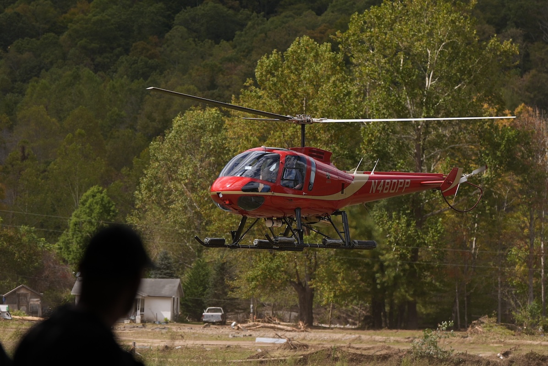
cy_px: 183
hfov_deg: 13.9
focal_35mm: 147
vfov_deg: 9.4
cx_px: 274
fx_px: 2240
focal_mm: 98
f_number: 2.8
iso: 250
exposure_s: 1/5000
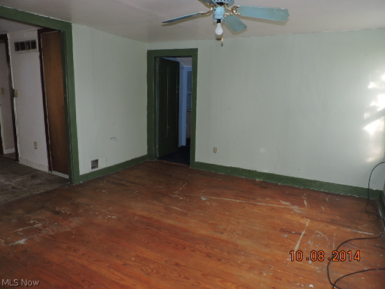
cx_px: 192
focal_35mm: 24
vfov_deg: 56.8
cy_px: 144
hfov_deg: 71.6
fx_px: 267
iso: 200
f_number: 3
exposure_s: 1/30
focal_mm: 4.3
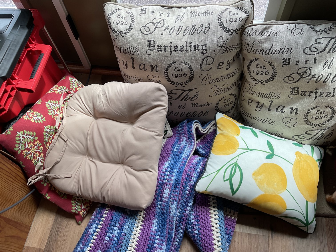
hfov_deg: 61.7
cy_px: 126
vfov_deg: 48.2
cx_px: 168
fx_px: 282
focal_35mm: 29
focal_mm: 3
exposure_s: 1/120
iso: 20
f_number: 1.8
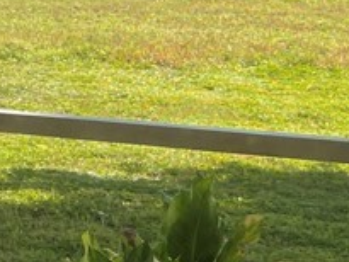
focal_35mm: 130
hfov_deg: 12.9
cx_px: -381
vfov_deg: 11.4
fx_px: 1311
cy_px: 73
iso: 32
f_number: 1.8
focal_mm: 4.25
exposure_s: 1/465
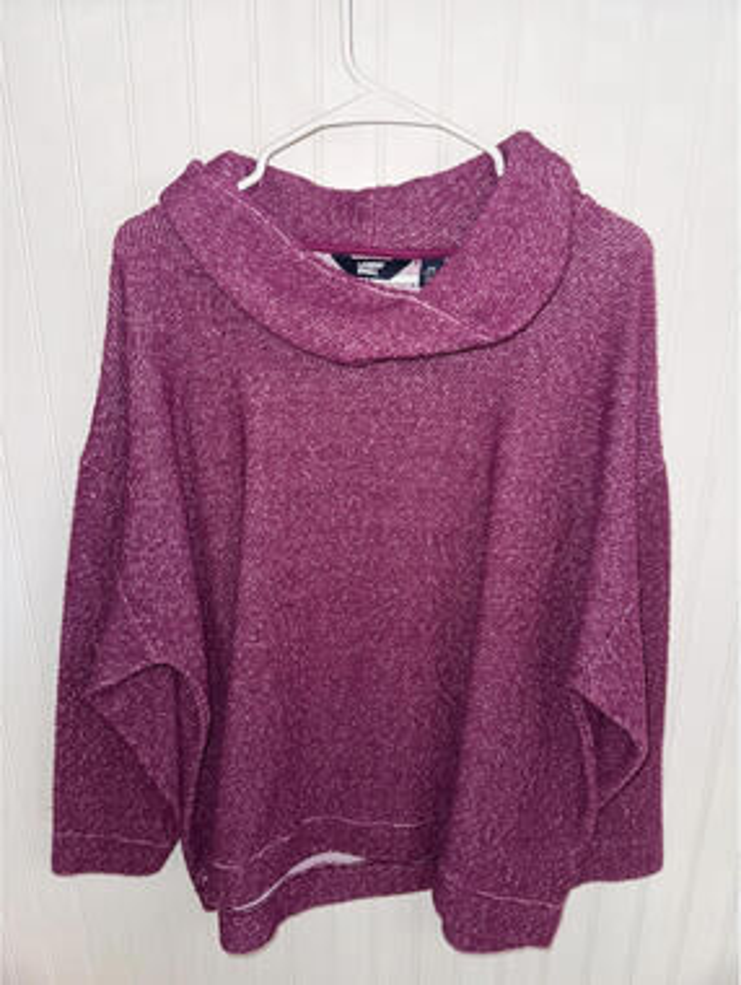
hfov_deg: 56.9
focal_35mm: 24
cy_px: 492
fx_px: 683
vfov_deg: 71.5
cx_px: 370
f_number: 1.78
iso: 160
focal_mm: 6.76
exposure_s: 1/10
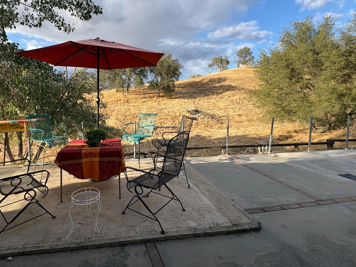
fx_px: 185
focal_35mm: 18
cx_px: 138
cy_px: 115
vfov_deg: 71.2
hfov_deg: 86.3
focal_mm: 2.22
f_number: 2.2
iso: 40
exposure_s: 1/831
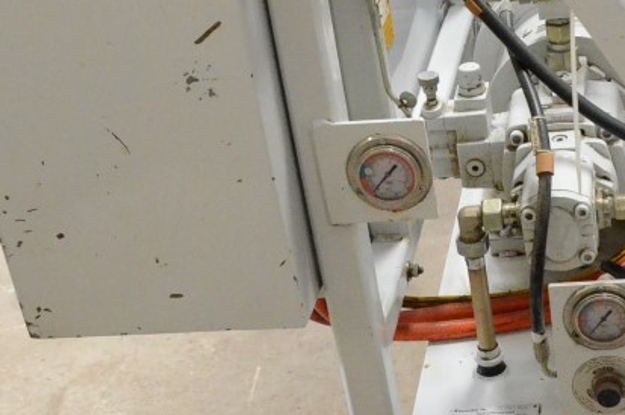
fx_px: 1231
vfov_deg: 18.8
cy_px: 42
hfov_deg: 26.7
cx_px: 651
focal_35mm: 71
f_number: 5
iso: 6400
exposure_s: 1/100
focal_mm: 18
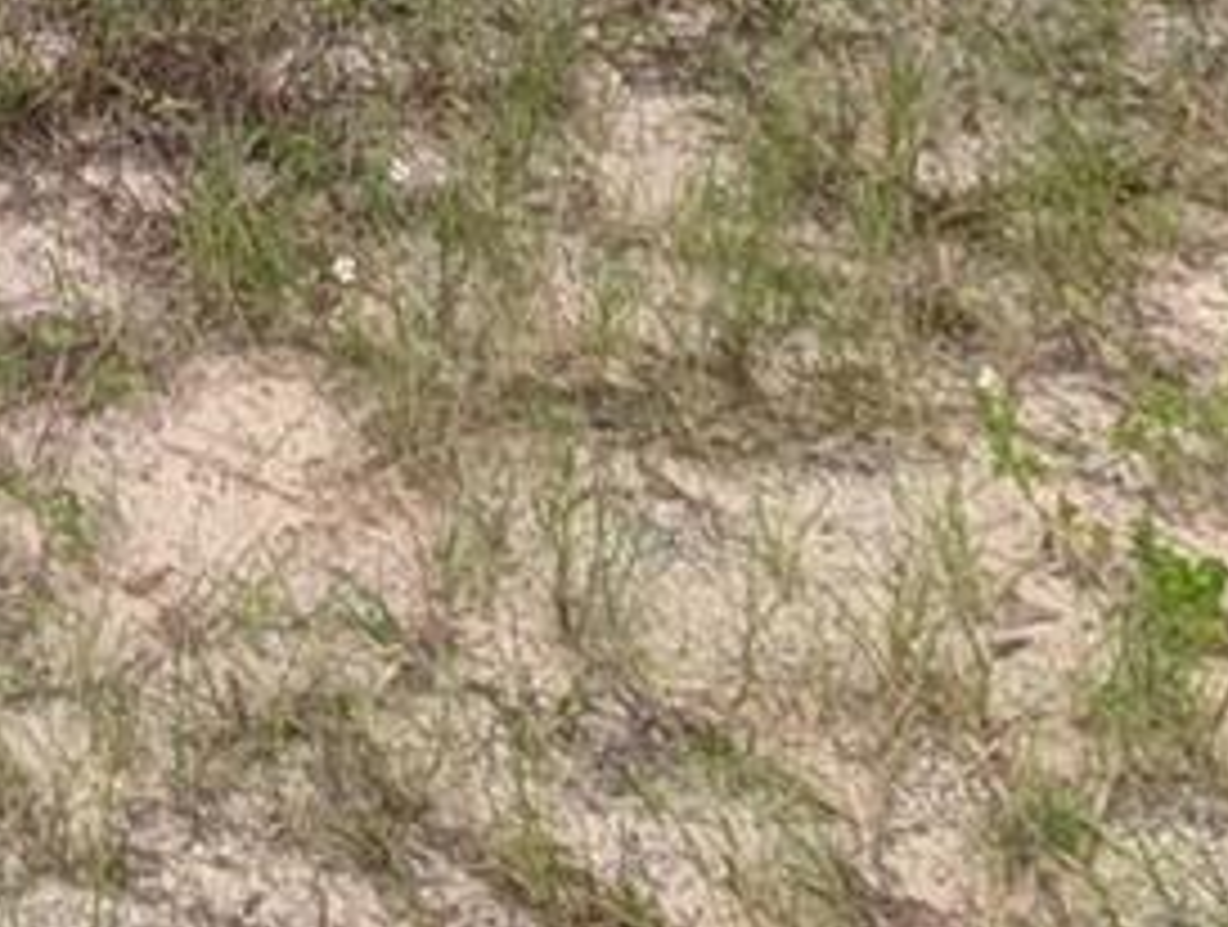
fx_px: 2489
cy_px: -1336
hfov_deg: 25.6
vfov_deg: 14.0
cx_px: -130
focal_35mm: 70
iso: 53
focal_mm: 2.02
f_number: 1.7
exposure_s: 1/1300
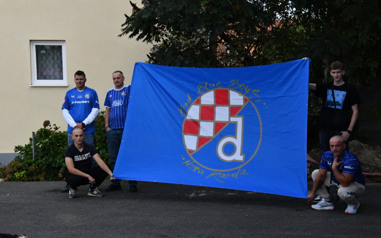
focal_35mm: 71
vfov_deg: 18.4
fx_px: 737
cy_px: 115
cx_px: 190
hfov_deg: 29.0
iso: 3200
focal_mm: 46
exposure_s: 1/800
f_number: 14
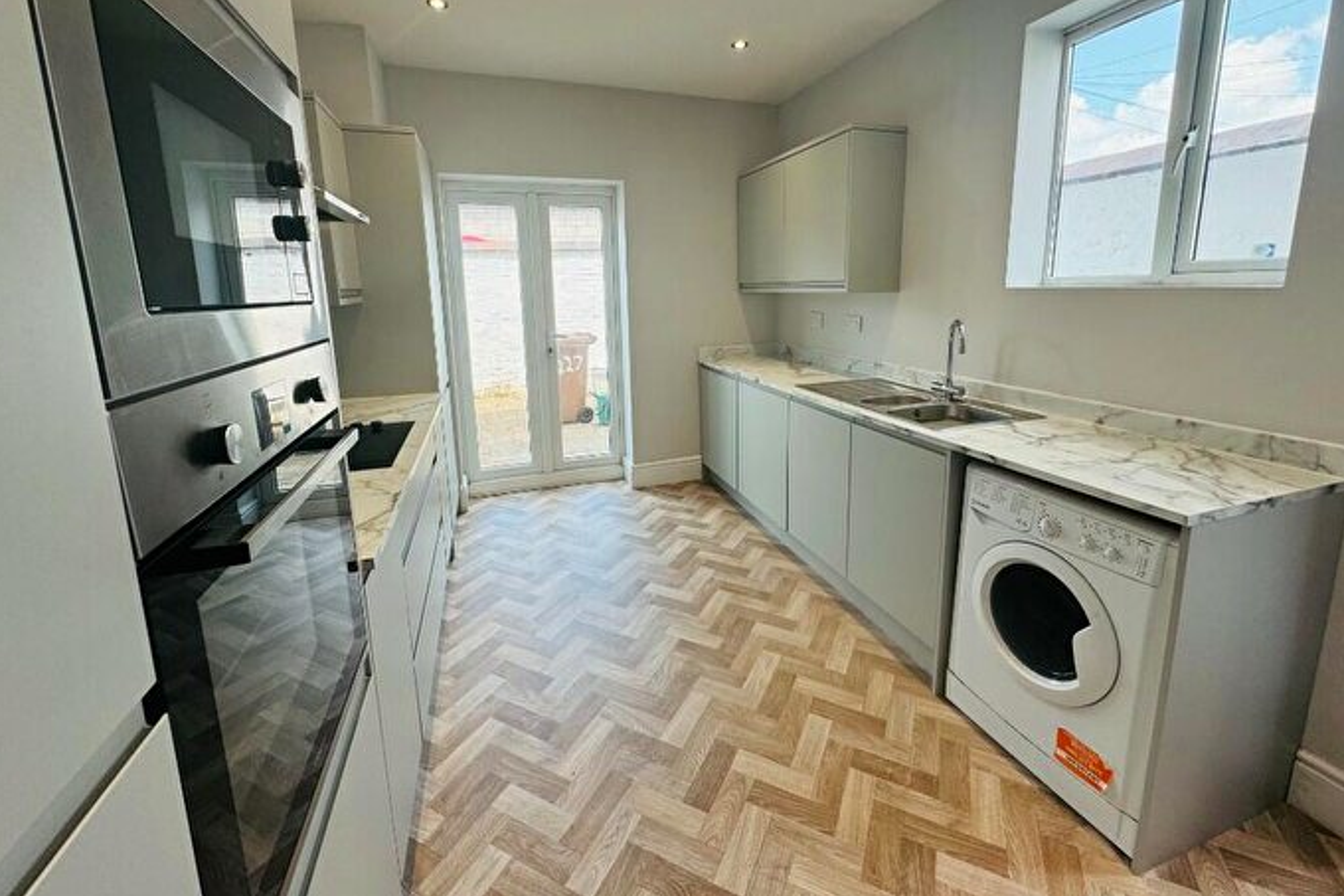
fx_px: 560
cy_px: 385
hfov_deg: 100.4
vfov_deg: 76.9
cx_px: 680
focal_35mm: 15
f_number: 2.2
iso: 40
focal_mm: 2.22
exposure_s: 1/109
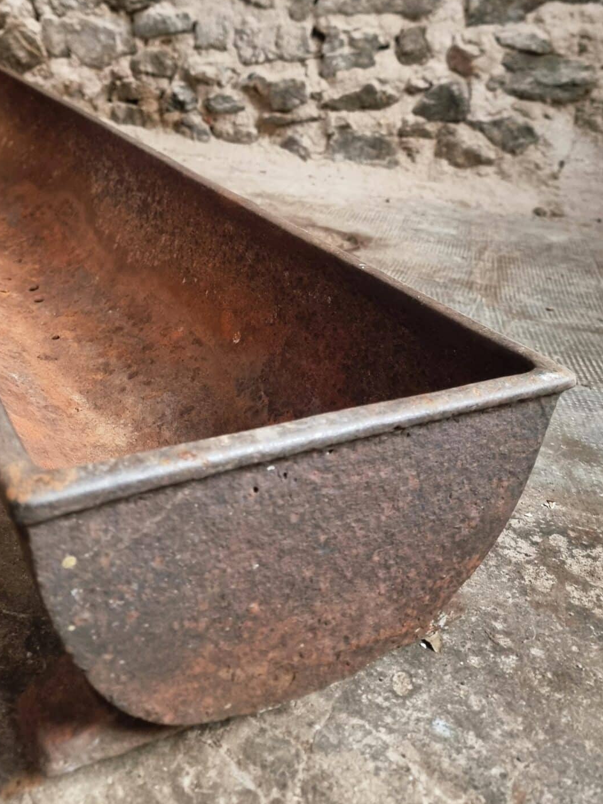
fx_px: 813
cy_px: 313
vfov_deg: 52.2
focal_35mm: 35
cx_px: 214
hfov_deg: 40.3
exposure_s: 1/25
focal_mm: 6.7
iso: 640
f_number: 1.8
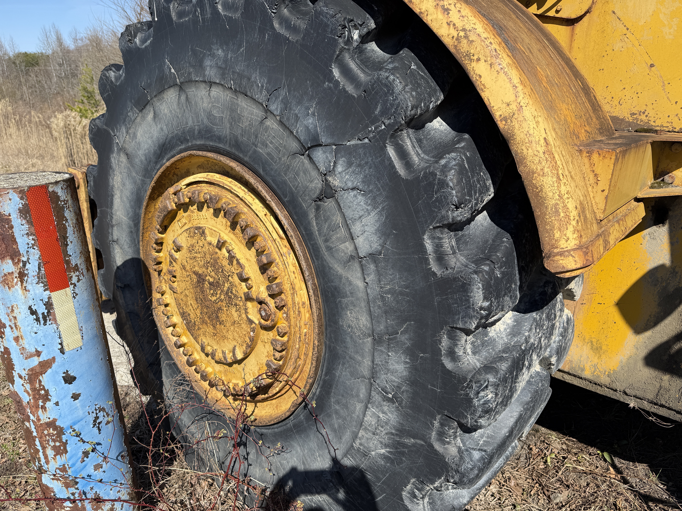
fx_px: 473
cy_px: 256
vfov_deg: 56.8
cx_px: 341
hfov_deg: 71.6
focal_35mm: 24
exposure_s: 1/3584
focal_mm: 6.76
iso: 80
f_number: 1.78
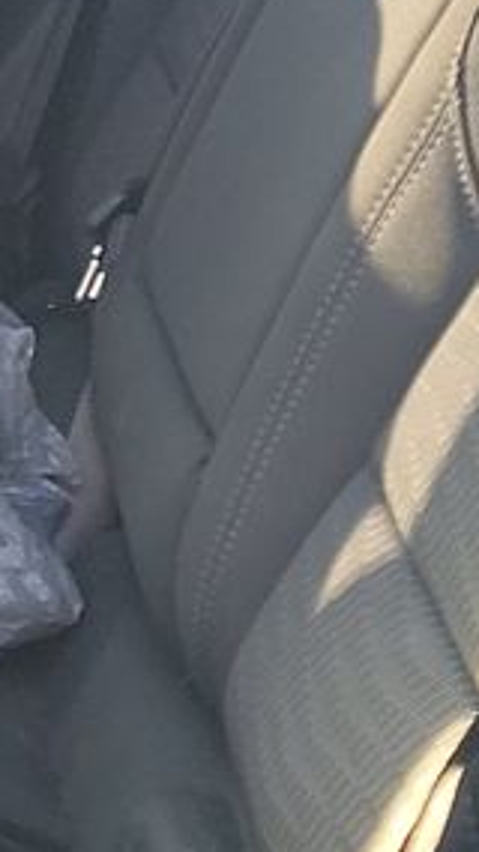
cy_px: 460
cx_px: -718
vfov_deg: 14.6
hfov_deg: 7.6
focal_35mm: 147
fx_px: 3324
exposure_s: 1/59
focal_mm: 6.7
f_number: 1.8
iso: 140
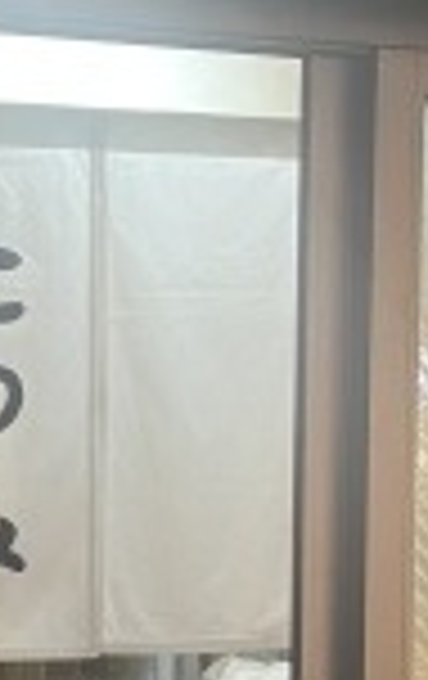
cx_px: -232
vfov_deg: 22.4
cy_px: 549
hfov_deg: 13.5
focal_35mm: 91
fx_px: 1690
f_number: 1.6
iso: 400
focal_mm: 5.1
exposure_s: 1/40
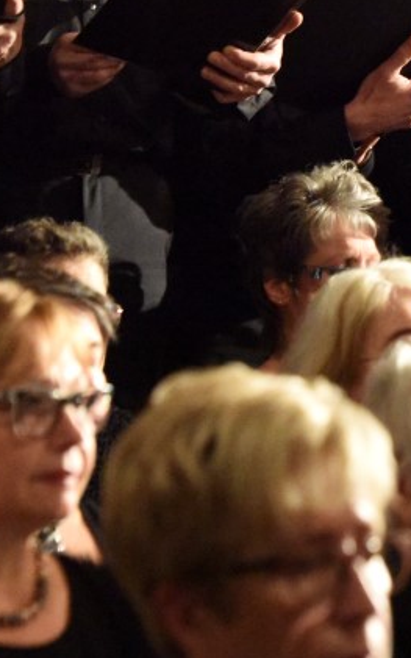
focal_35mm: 312
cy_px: 116
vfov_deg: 6.7
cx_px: 602
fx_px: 5593
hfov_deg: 4.2
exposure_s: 1/125
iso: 12800
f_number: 5
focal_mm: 112
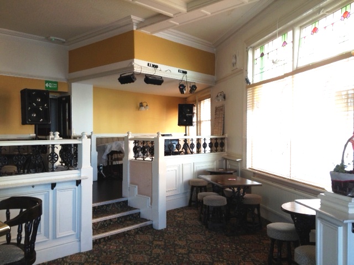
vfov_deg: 40.7
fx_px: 358
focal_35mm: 35
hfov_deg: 52.6
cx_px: 177
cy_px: 132
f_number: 2.4
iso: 100
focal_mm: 4.28
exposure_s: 1/30
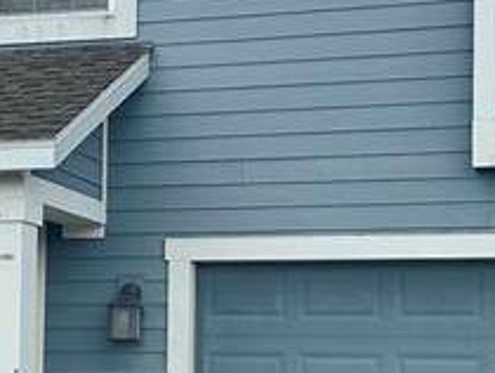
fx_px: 1675
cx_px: 50
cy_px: 253
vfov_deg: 12.7
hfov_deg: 16.6
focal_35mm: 117
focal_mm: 6.86
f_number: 1.78
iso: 80
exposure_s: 1/2732
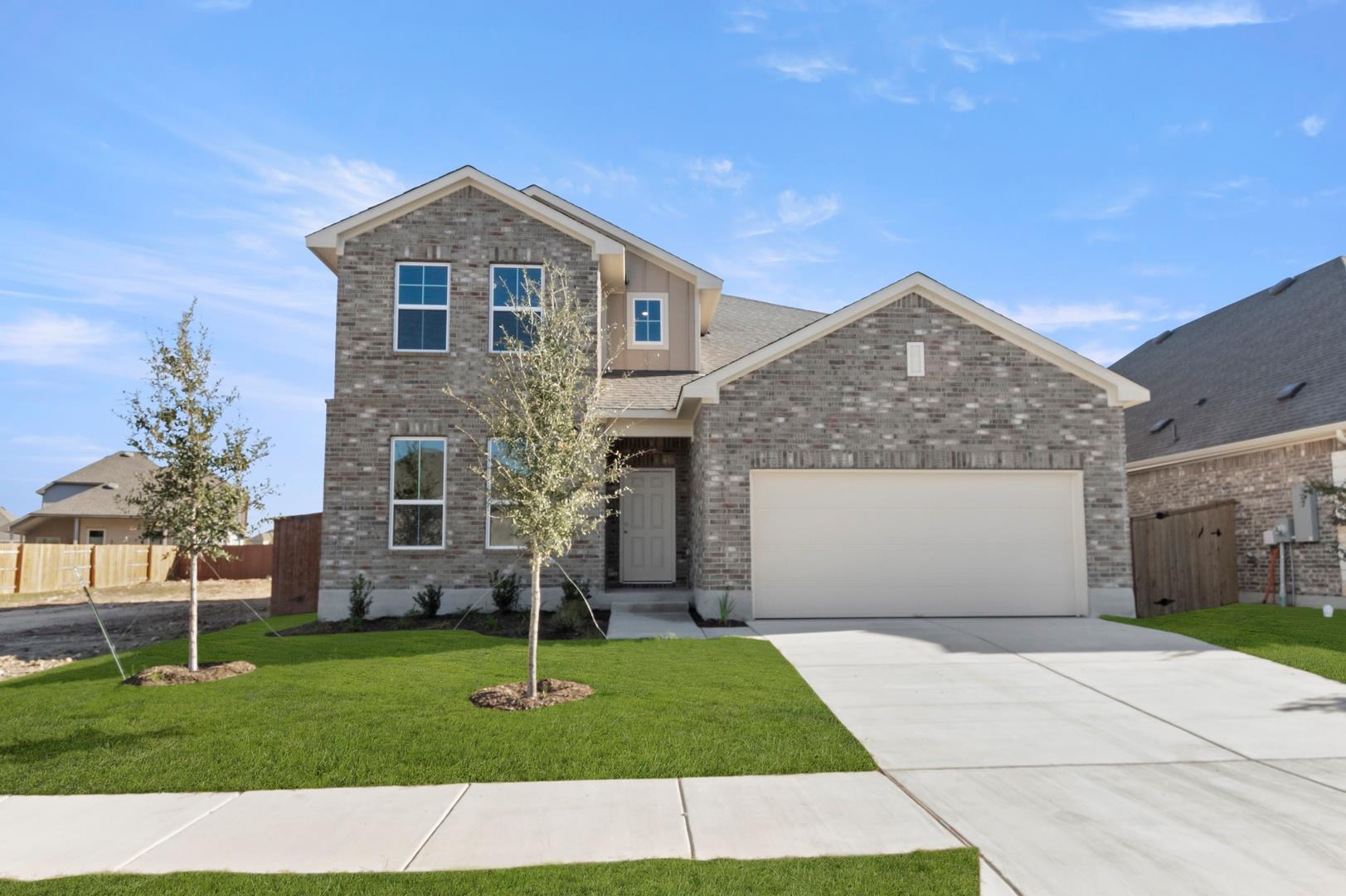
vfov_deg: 36.8
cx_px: 673
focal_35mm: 36
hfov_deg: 53.2
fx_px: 1345
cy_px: 448
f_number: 8
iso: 400
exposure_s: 1/500
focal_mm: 24
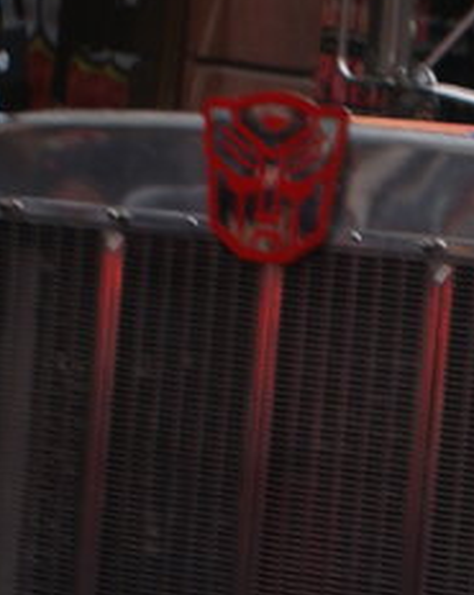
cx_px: 628
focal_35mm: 219
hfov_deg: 7.0
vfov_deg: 8.8
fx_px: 3848
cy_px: 271
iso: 100
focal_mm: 30
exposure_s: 1/30
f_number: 7.1
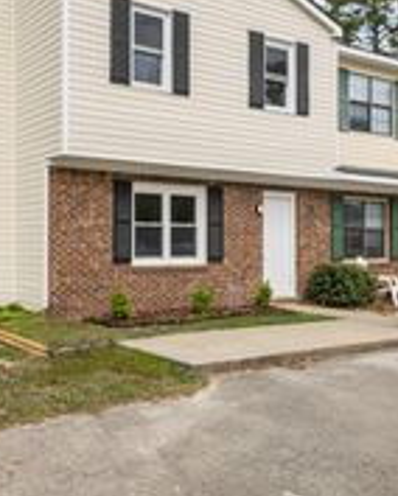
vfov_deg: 47.5
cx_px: 73
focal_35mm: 37
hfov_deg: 38.5
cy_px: 133
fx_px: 544
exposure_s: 1/640
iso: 400
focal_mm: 14
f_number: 9
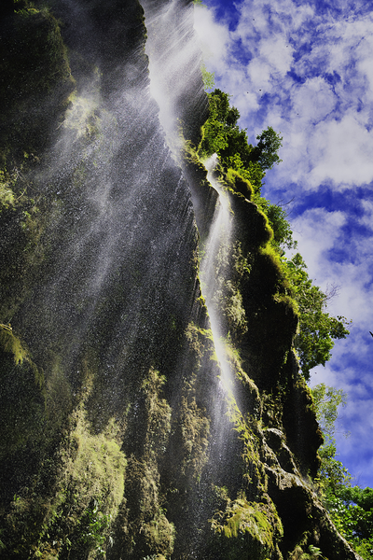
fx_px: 682
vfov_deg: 44.6
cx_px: 186
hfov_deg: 30.6
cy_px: 280
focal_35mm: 44
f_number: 2.8
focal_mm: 43.9
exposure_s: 1/1000
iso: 100
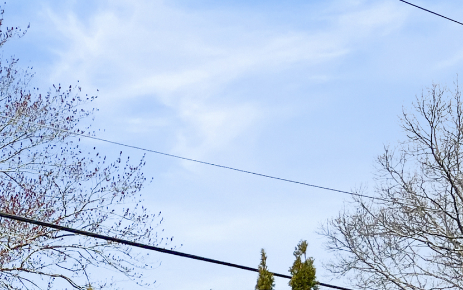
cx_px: -166
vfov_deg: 11.8
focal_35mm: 102
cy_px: 534
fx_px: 1287
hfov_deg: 18.7
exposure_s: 1/7500
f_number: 1.5
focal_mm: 5.7
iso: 50
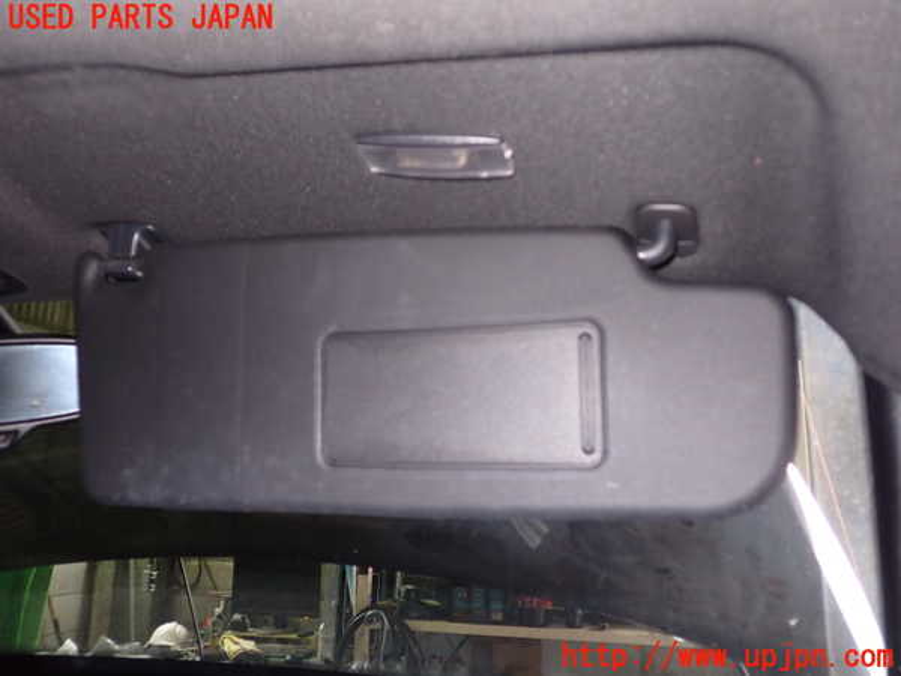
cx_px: 450
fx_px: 781
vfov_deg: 46.8
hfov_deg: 60.0
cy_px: 338
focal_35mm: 30
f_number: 2.3
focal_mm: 5.4
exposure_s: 1/30
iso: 200
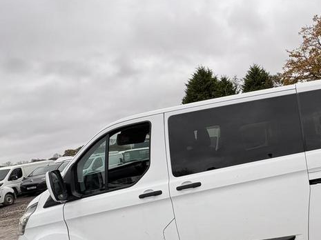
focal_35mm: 27
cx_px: 287
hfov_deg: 56.6
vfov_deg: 50.5
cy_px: 157
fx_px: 250
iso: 40
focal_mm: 2.22
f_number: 2.2
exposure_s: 1/303
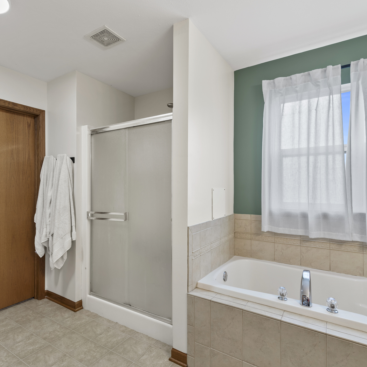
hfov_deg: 71.3
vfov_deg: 72.1
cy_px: 183
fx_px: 252
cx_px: 145
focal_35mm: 21
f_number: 7.1
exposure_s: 1/6
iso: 320
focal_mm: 16
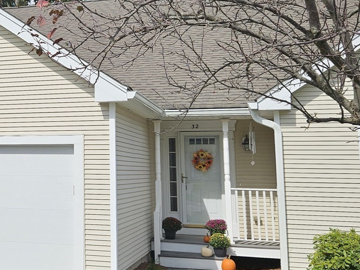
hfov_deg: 32.3
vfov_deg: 25.4
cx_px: 44
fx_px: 593
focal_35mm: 57
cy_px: 75
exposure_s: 1/3550
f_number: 1.8
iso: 25
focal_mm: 5.4
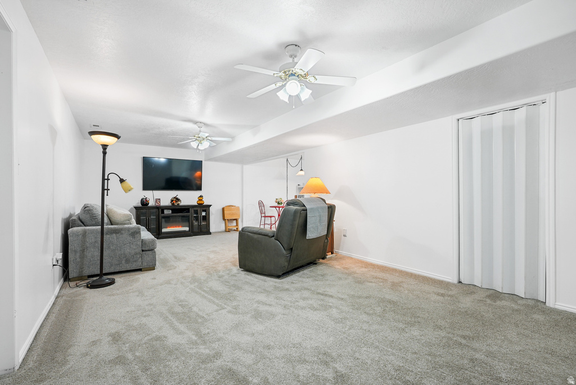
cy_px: 192
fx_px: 256
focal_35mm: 16
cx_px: 288
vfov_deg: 73.8
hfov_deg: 96.7
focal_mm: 16
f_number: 9
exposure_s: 1/1.25
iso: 250
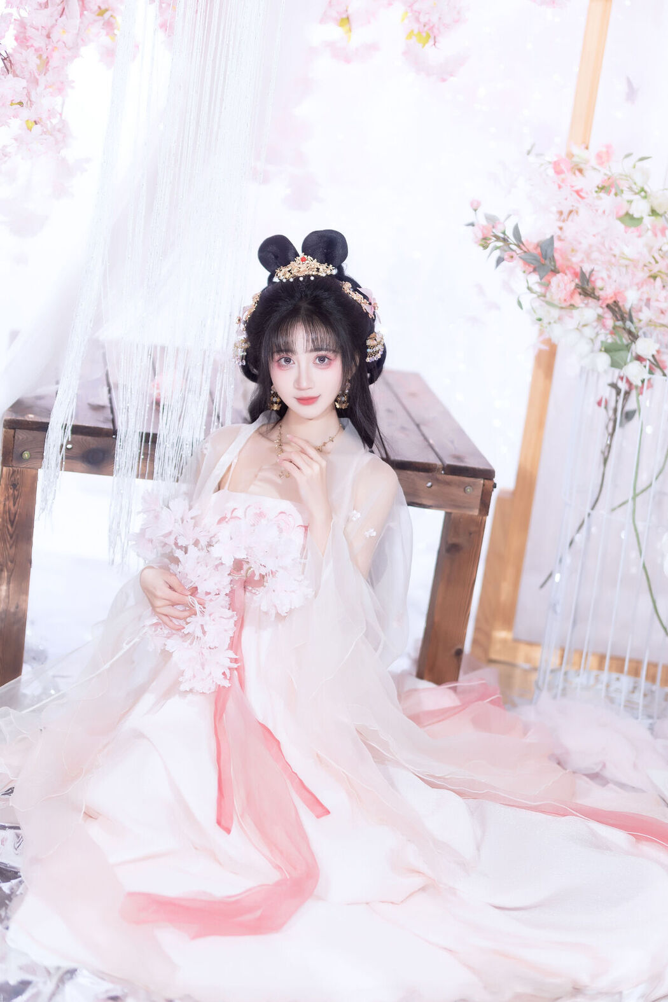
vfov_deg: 23.9
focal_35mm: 85
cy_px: 501
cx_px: 334
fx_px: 2366
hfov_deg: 16.1
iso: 200
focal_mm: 85
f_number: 1.4
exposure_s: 1/400
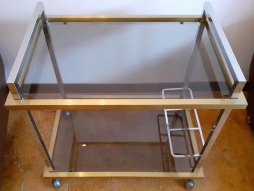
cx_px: 127
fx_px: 198
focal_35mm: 27
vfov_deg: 51.4
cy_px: 96
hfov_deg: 65.3
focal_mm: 3.6
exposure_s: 1/20
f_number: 1.9
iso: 800
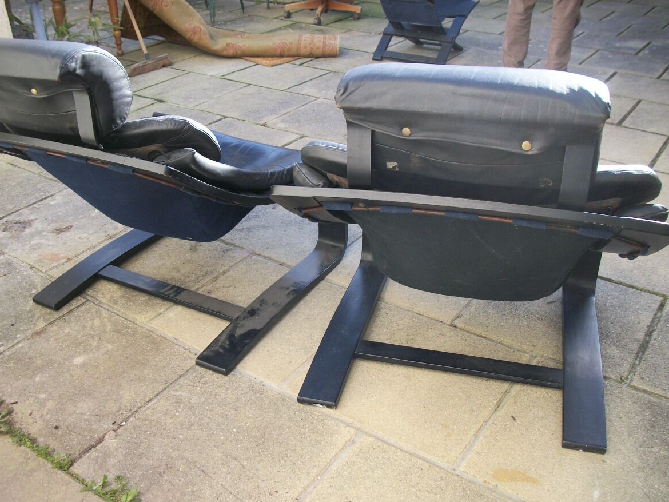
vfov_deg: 40.7
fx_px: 677
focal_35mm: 35
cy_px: 272
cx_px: 304
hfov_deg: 52.5
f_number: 2.9
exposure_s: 1/250
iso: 80
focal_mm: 5.7
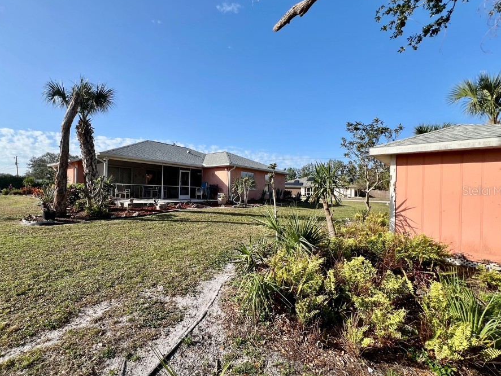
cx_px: 226
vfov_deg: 81.8
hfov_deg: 97.9
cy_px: 190
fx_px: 217
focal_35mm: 15
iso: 32
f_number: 1.8
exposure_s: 1/1167
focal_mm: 1.57
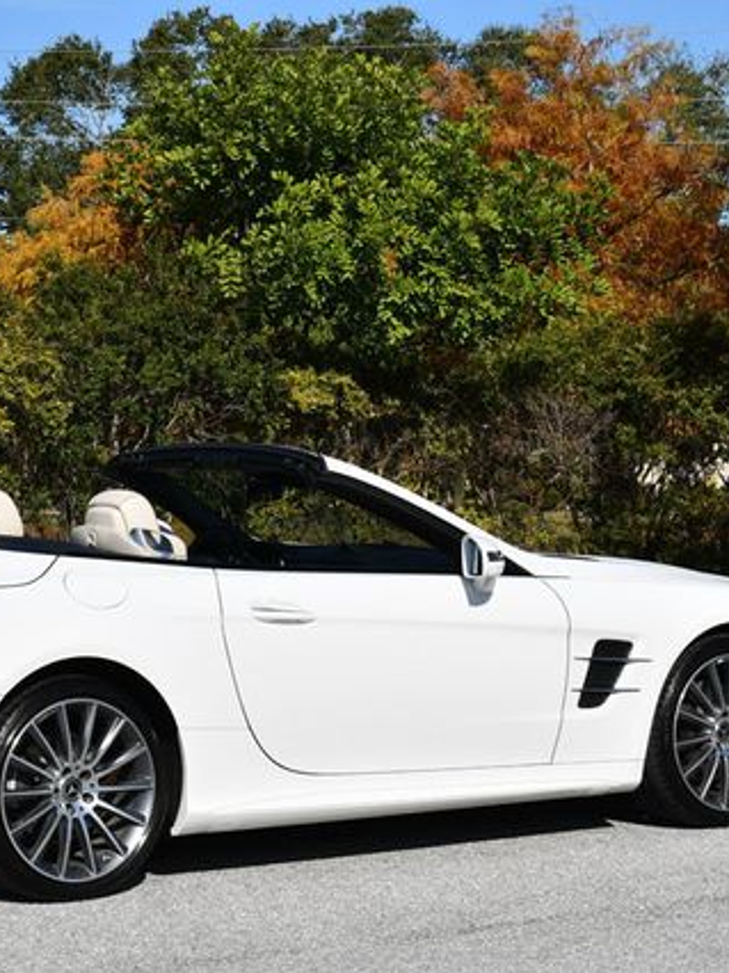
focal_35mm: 110
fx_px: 3092
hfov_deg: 13.4
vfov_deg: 17.9
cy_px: 486
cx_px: 190
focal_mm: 38
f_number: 10
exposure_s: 1/400
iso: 100
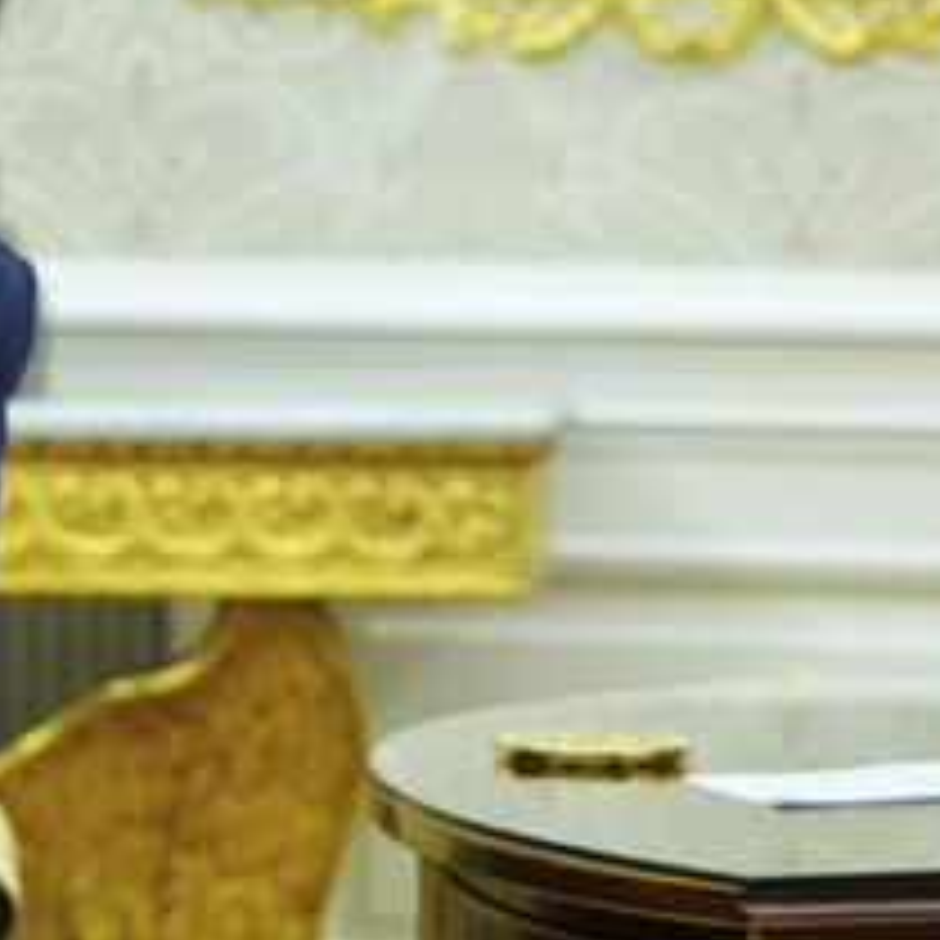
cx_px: 576
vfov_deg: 8.5
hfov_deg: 8.5
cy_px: 403
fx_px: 6298
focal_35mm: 205
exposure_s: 1/500
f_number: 3.5
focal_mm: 54
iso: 3200
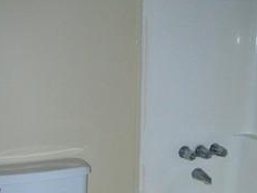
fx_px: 453
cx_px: 134
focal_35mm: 61
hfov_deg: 31.7
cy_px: 176
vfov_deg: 23.4
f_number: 2.7
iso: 160
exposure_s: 1/60
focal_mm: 6
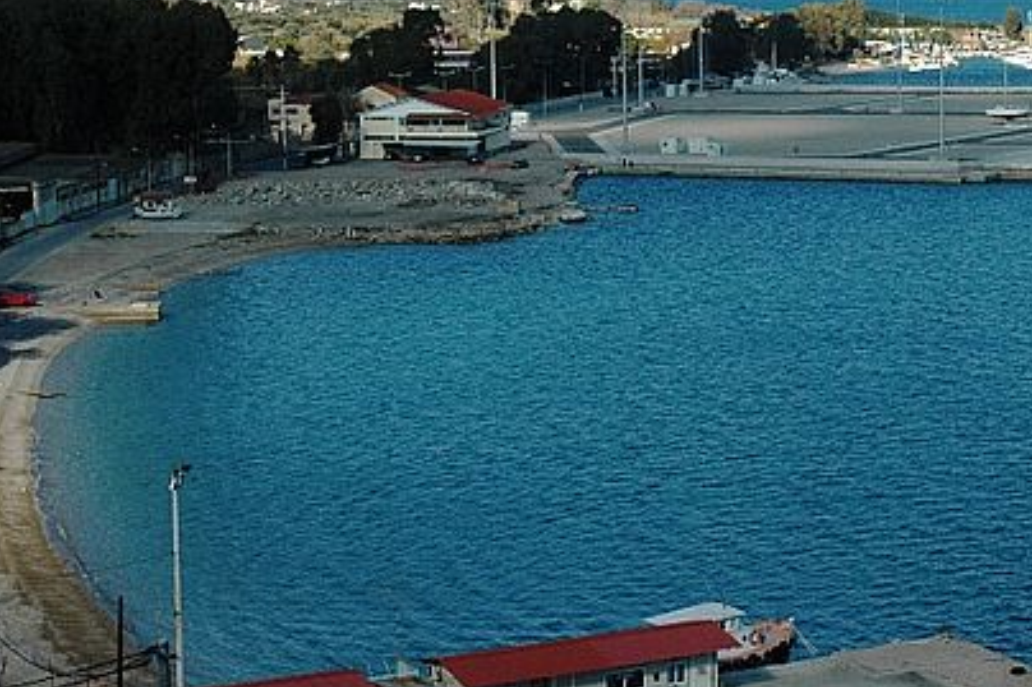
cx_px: 843
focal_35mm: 101
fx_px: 2894
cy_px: 146
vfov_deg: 13.5
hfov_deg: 20.0
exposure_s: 1/500
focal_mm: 34
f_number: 11
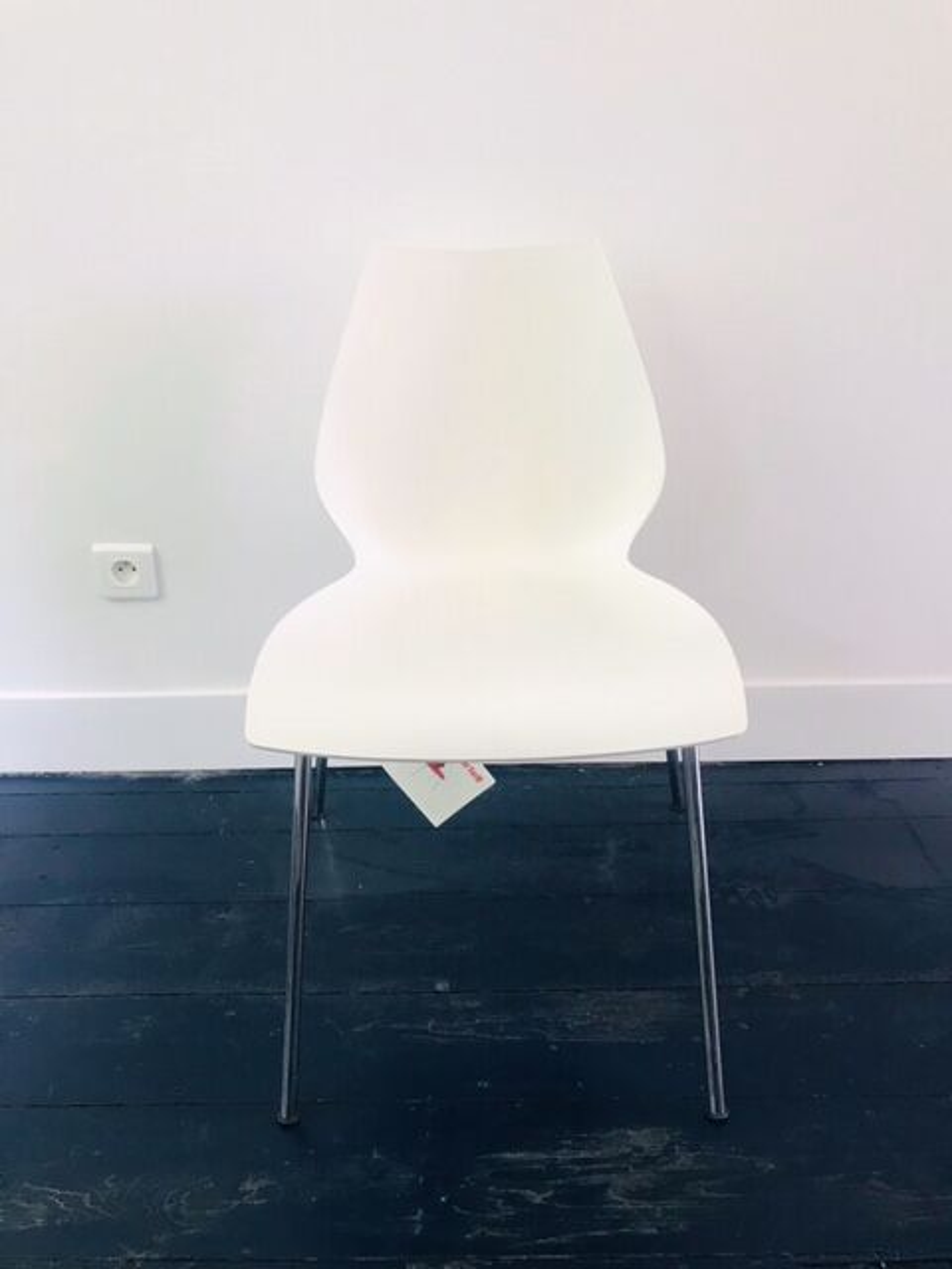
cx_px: 476
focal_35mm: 28
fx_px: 1027
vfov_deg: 63.4
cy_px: 634
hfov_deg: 49.7
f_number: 1.8
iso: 32
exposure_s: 1/25
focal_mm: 3.99
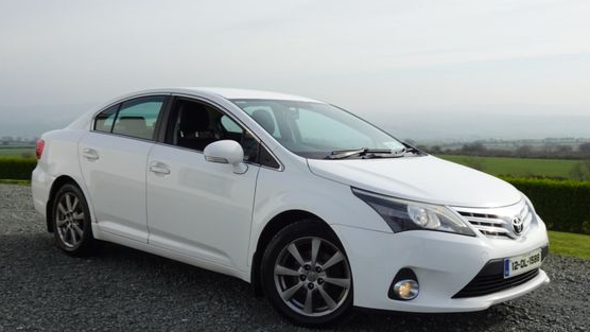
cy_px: 190
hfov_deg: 50.5
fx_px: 626
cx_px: 303
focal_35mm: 40
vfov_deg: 29.7
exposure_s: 1/640
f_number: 4
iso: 80
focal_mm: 5.74
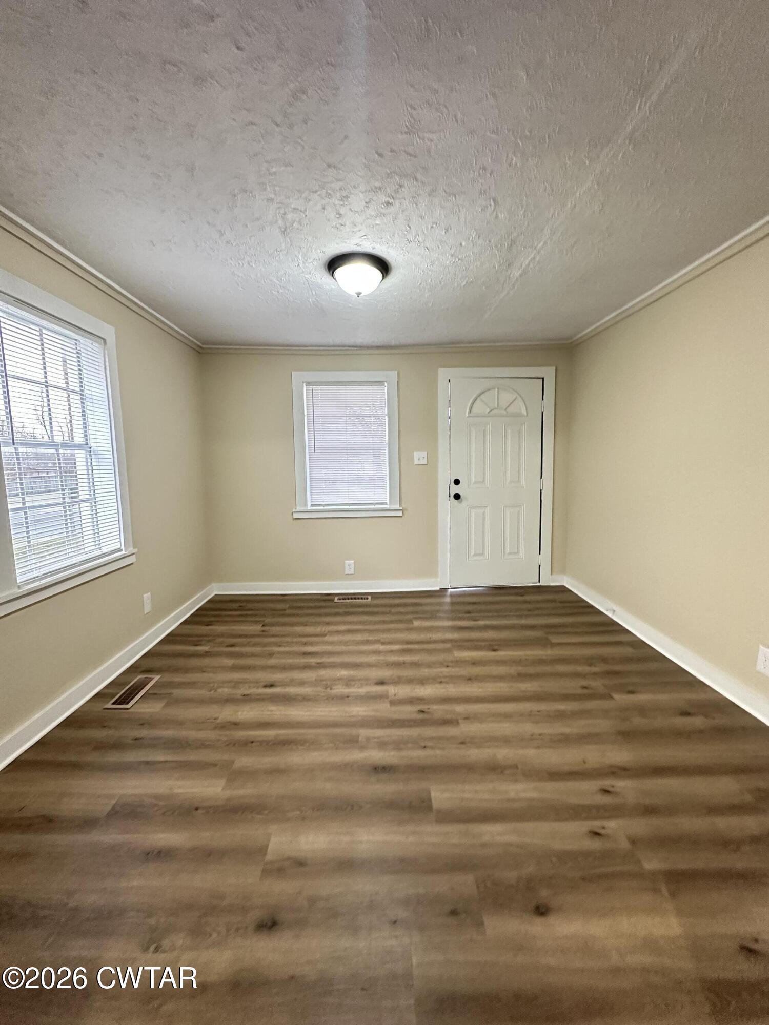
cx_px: 384
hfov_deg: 85.7
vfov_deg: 102.1
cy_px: 512
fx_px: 415
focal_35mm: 14
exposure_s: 1/60
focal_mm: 2.22
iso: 800
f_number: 2.2
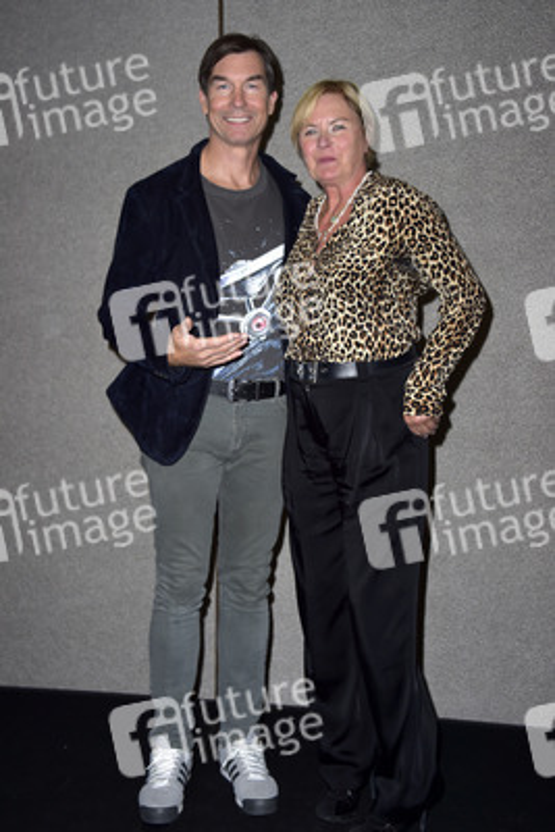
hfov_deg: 30.5
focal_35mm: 44
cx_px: 278
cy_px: 416
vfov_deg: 44.5
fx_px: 1017
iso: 500
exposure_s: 1/250
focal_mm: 44
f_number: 6.3
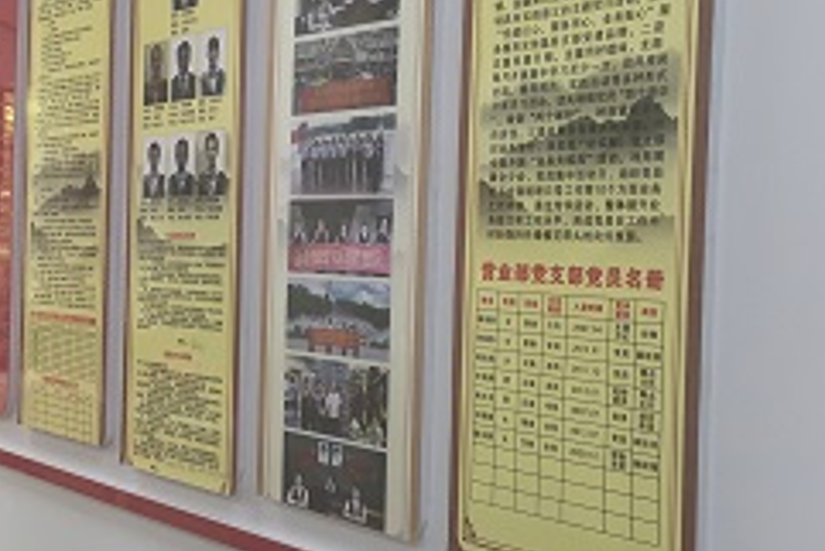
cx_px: 205
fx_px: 1284
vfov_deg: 24.2
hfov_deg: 34.8
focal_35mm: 56
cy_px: 258
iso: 80
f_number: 1.8
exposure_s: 1/100
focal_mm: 4.75
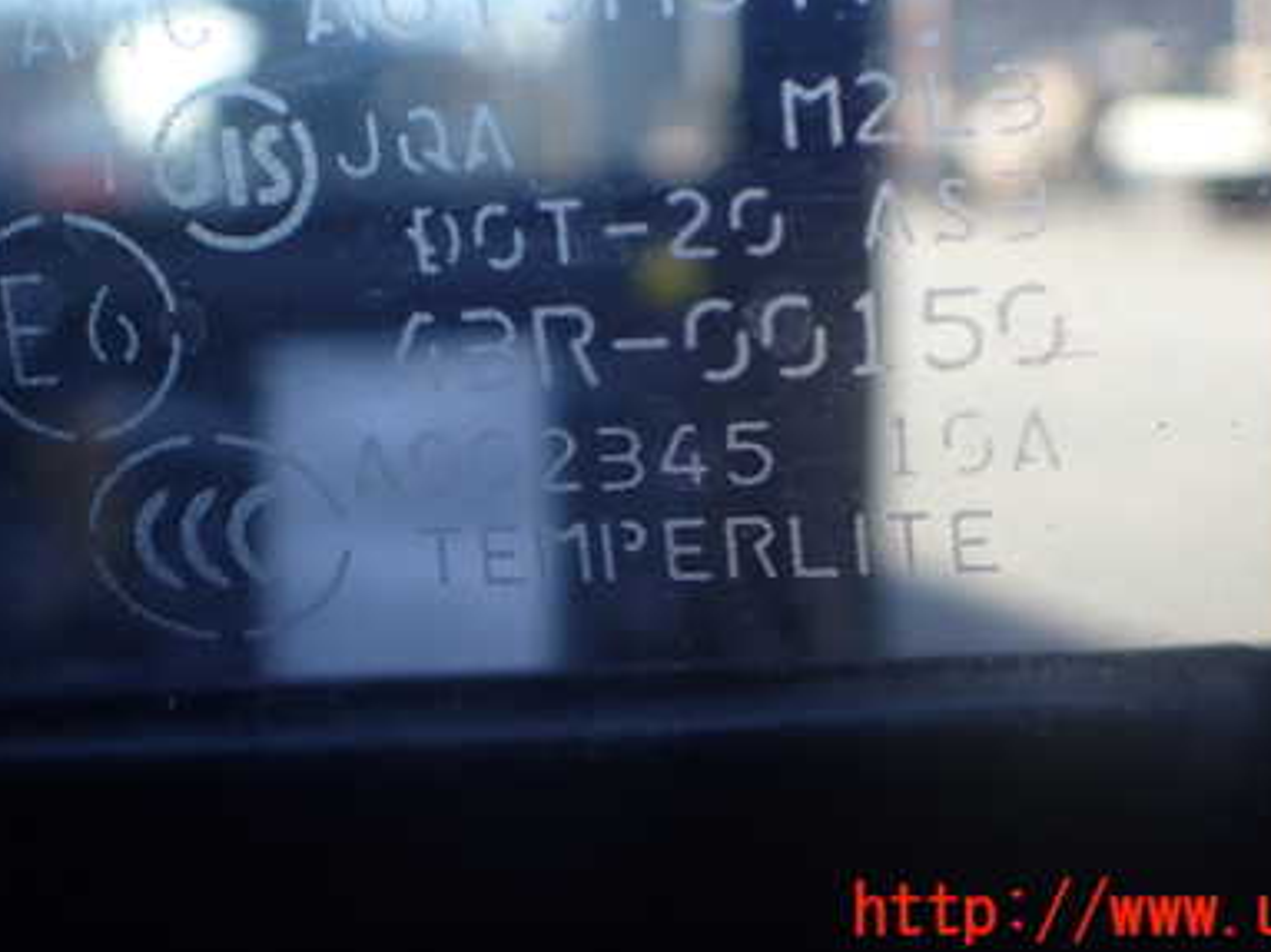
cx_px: 607
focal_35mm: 47
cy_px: 209
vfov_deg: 30.2
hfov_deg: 40.4
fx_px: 1725
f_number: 2.3
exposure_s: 1/160
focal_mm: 5.4
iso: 100
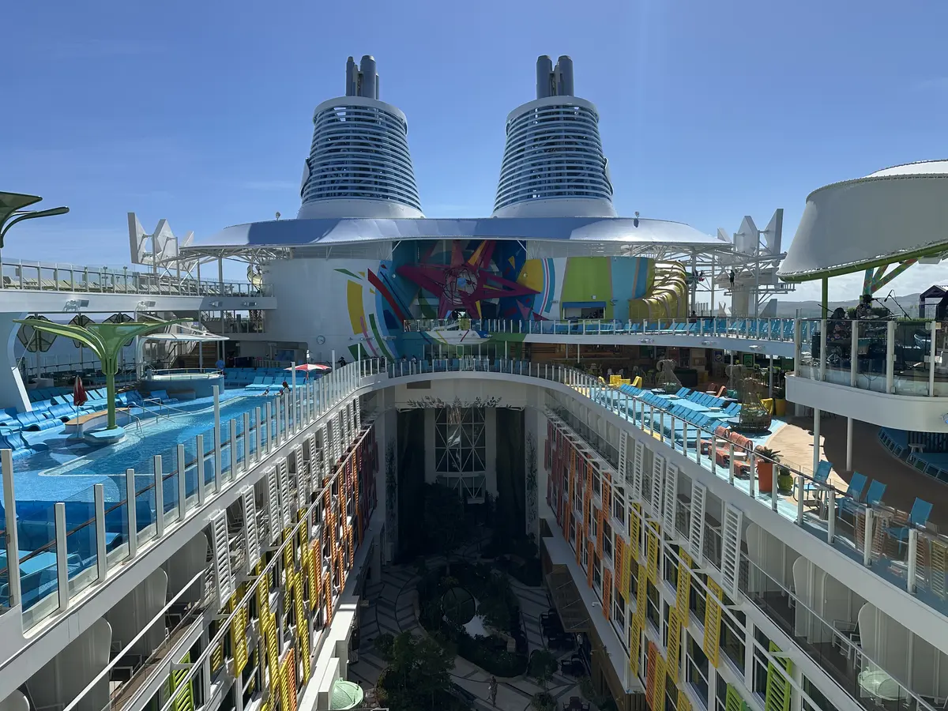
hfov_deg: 71.6
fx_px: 657
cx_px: 474
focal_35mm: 24
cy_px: 356
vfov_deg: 56.8
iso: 80
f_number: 1.78
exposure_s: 1/6623
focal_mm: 6.86
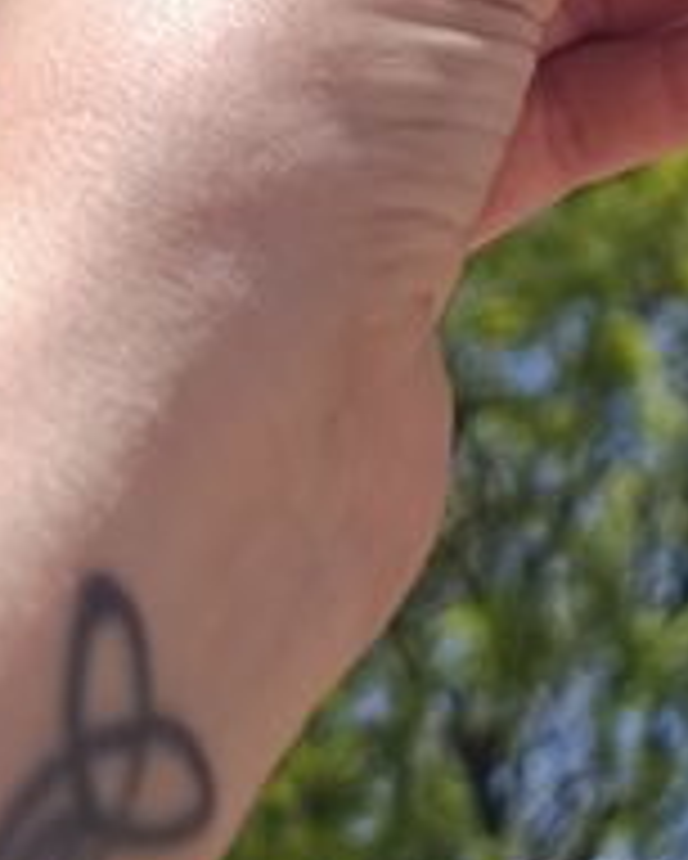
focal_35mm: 75
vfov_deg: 22.3
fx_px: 1907
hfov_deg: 18.7
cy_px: -302
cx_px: 949
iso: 50
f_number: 1.65
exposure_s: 1/360
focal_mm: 6.11
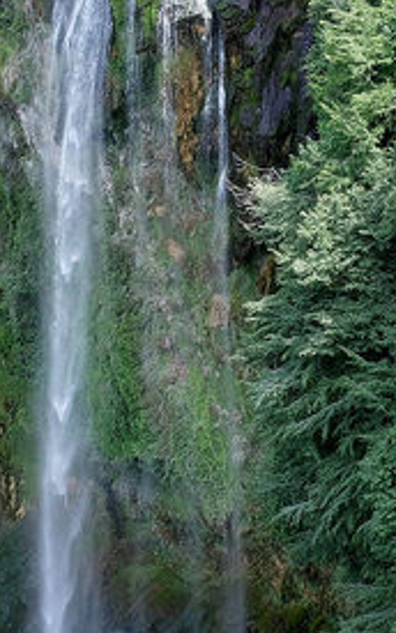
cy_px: 375
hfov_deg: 16.2
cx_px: 81
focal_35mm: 80
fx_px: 1381
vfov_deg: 25.8
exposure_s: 1/120
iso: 400
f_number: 7.1
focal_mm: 24.3
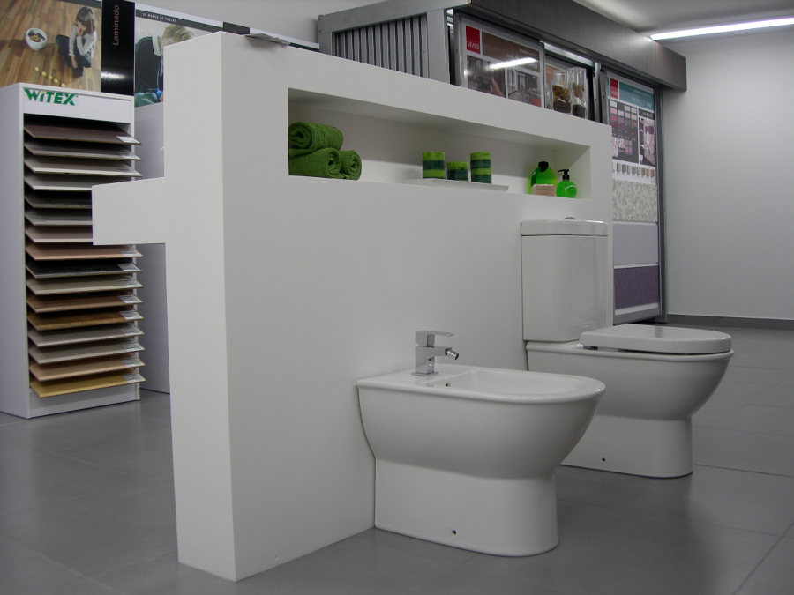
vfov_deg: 37.7
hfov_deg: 49.0
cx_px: 397
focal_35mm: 38
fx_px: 872
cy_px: 298
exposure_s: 1/31
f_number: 2.8
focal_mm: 7.8
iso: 50
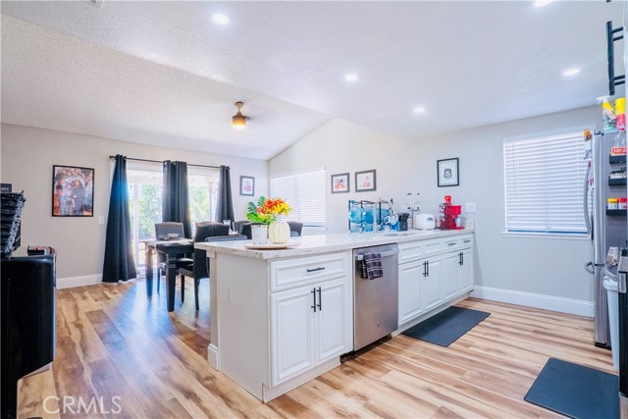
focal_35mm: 17
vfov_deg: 70.5
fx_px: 297
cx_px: 314
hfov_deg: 93.3
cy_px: 210
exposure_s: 1/125
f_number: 14
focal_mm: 17
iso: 800
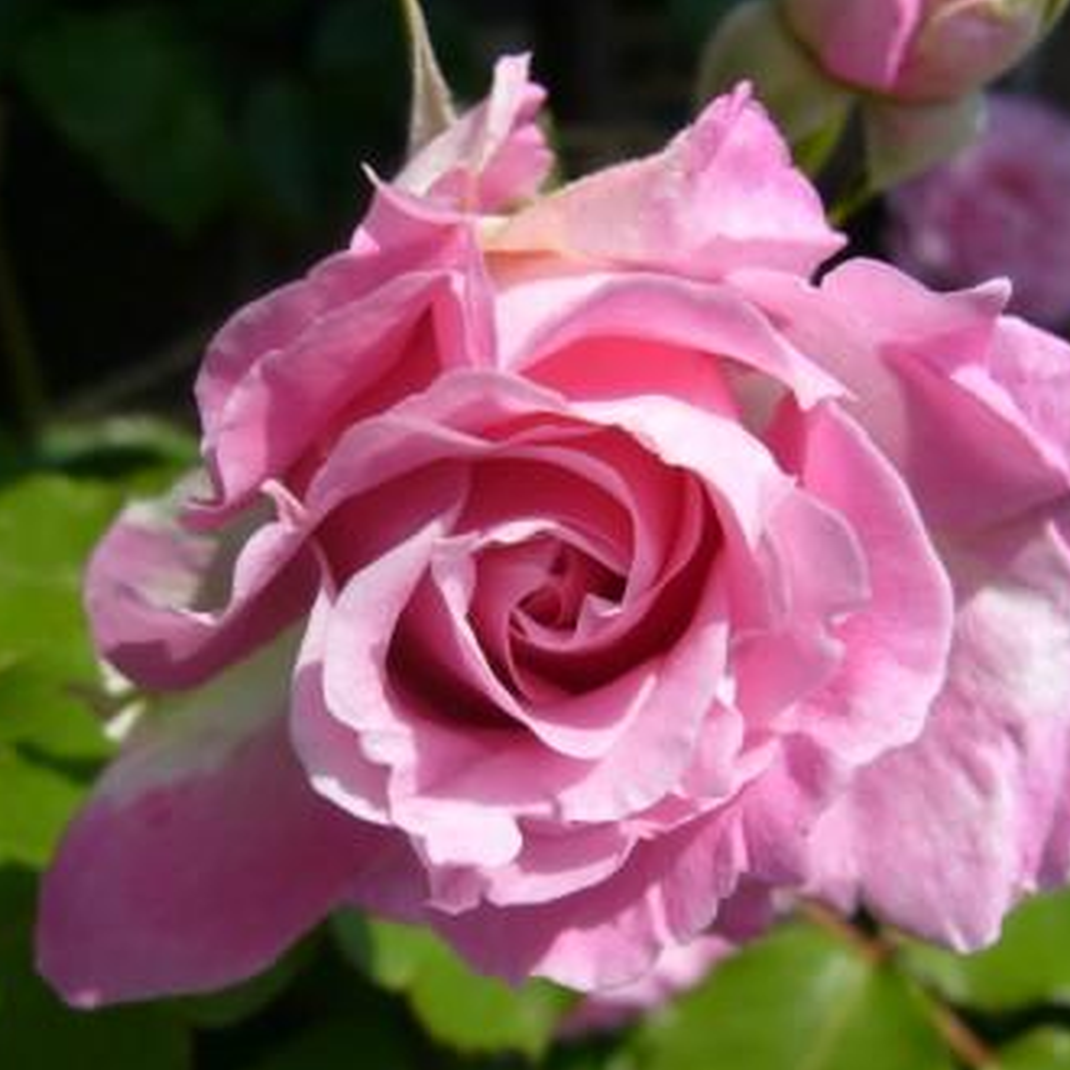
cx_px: 535
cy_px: 535
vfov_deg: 40.0
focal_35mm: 42
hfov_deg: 40.0
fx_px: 1469
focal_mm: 5.8
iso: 80
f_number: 5.6
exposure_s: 1/500
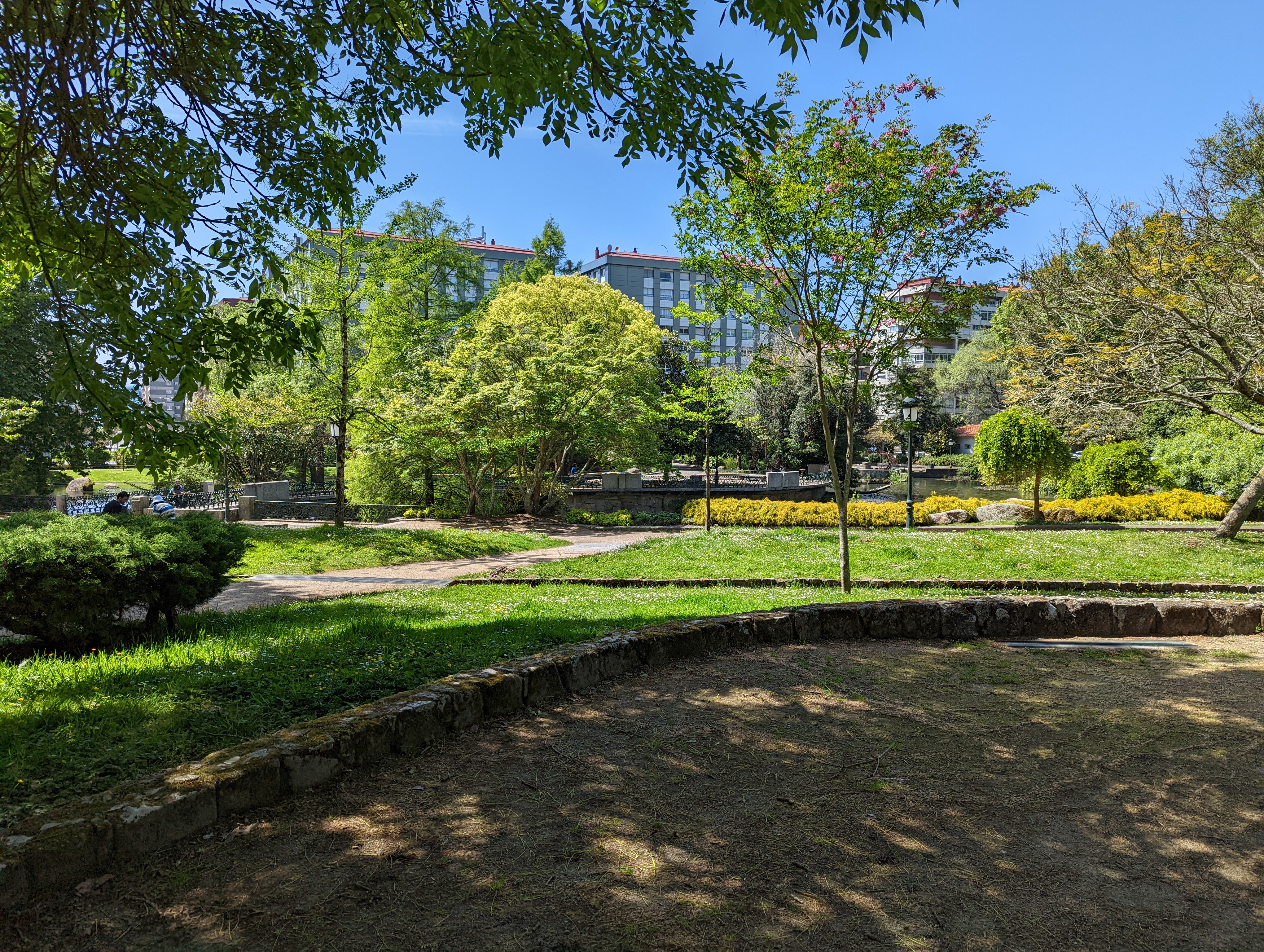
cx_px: 632
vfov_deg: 56.9
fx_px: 878
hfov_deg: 71.5
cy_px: 476
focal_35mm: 24
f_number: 1.85
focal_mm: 6.81
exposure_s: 1/1795
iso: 45
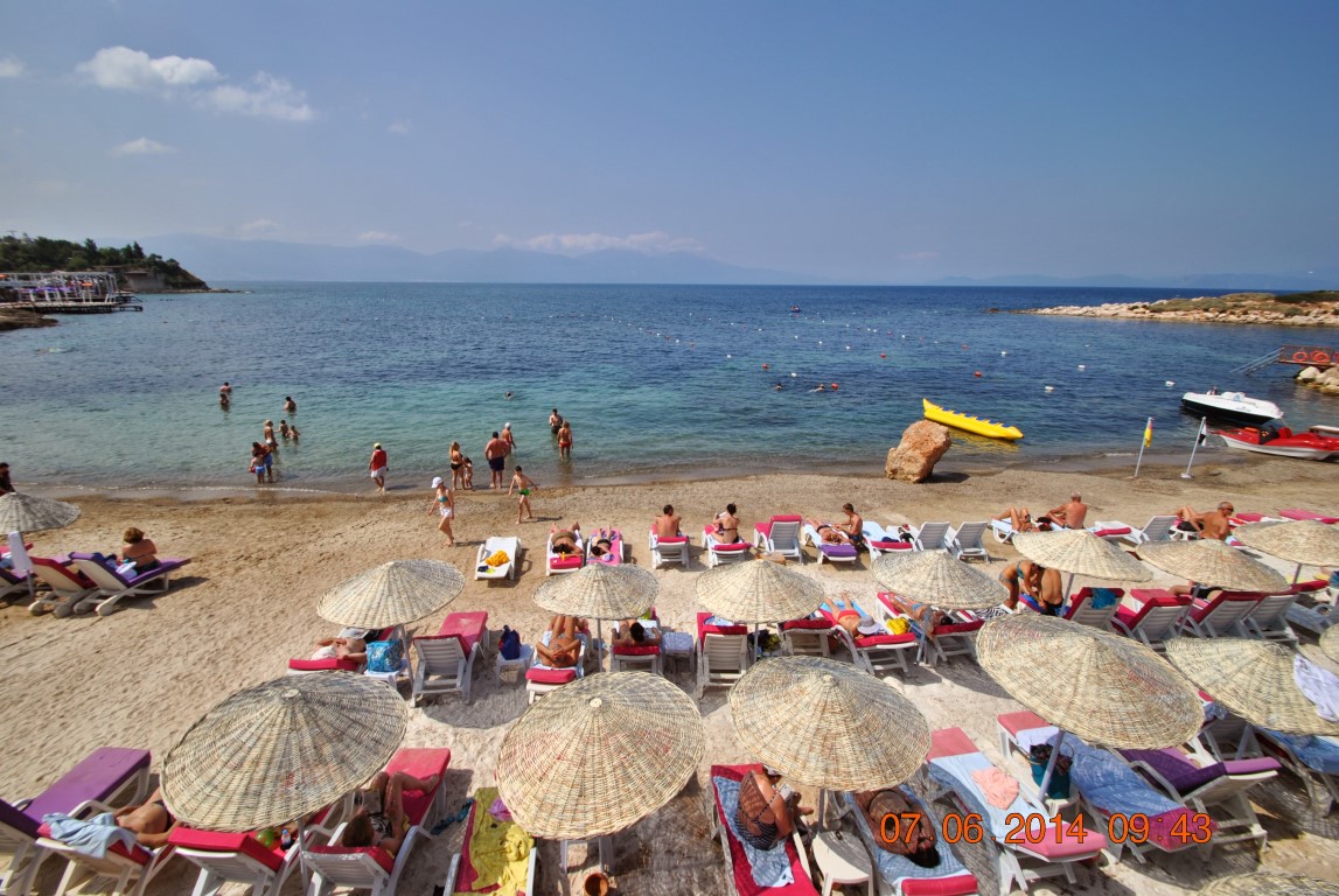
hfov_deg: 100.3
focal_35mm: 15
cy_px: 448
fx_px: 559
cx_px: 670
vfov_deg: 77.5
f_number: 10
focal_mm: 10
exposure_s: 1/400
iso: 100
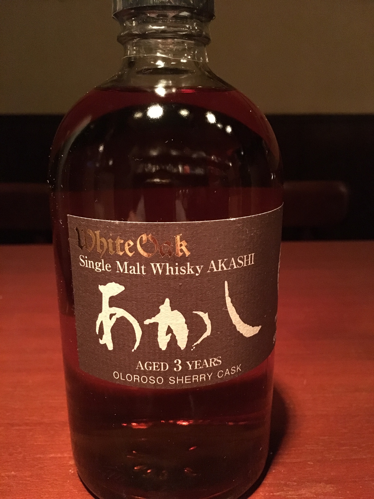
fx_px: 418
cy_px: 250
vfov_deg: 61.7
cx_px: 187
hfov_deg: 48.2
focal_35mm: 29
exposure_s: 1/15
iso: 1000
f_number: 2.2
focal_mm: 4.15
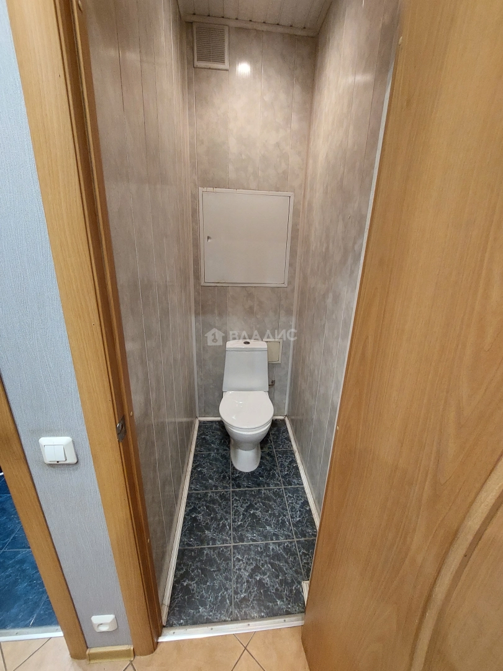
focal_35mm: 13
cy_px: 336
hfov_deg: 89.9
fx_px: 252
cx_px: 252
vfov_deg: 106.2
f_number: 2.2
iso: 320
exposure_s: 1/33
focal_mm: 1.74
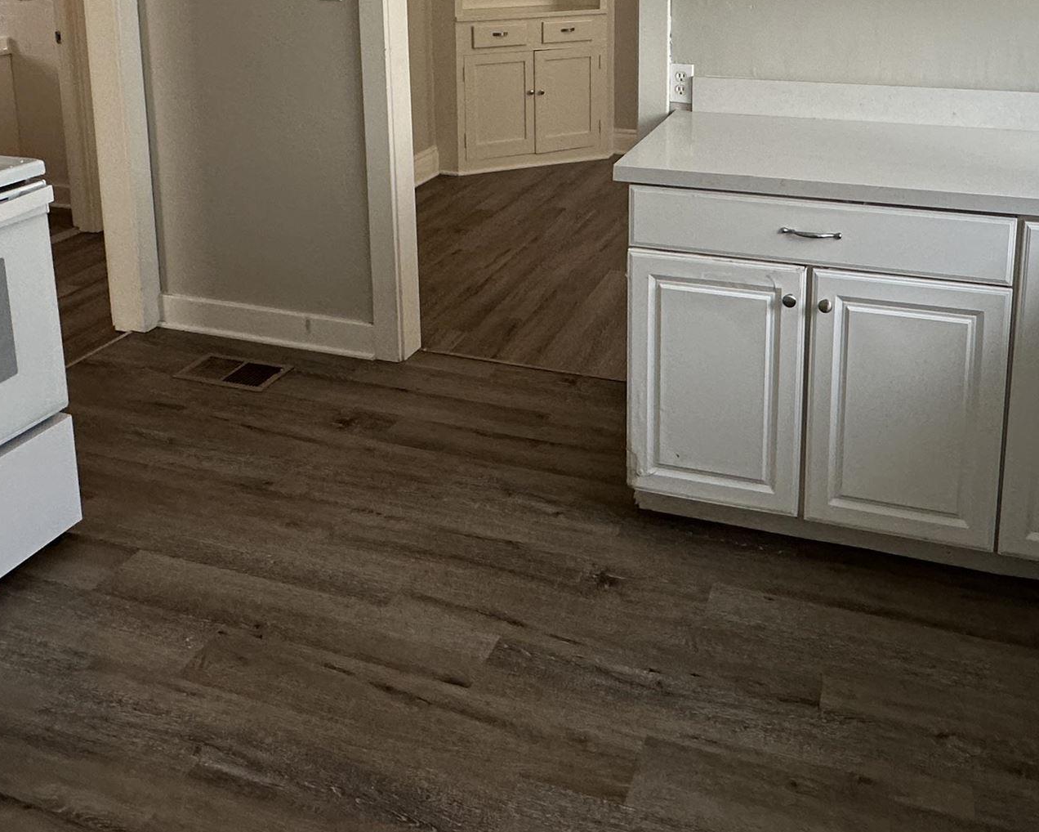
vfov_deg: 41.1
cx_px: 595
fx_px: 1015
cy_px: 86
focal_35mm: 33
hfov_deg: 54.0
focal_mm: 2.22
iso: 160
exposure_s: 1/120
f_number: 2.2
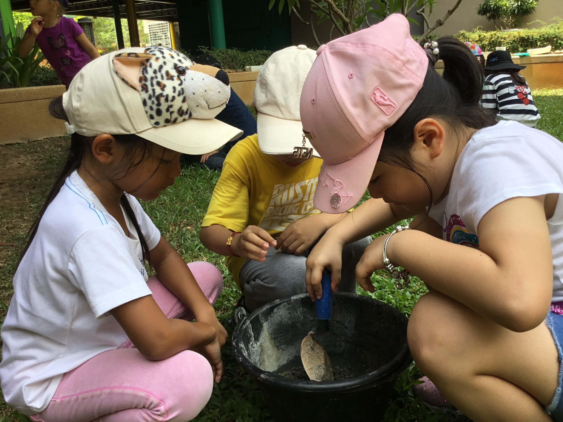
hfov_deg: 58.4
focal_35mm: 31
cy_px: 211
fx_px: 504
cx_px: 282
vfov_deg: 45.4
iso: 25
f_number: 2.4
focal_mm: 3.3
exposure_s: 1/254
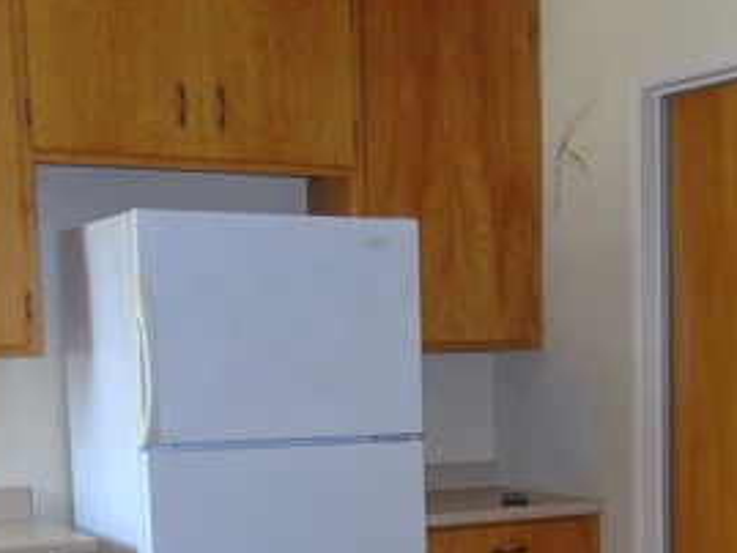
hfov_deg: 27.2
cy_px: 558
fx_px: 1470
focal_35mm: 69
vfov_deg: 20.6
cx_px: 663
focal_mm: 5.2
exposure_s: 1/40
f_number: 3.6
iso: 200
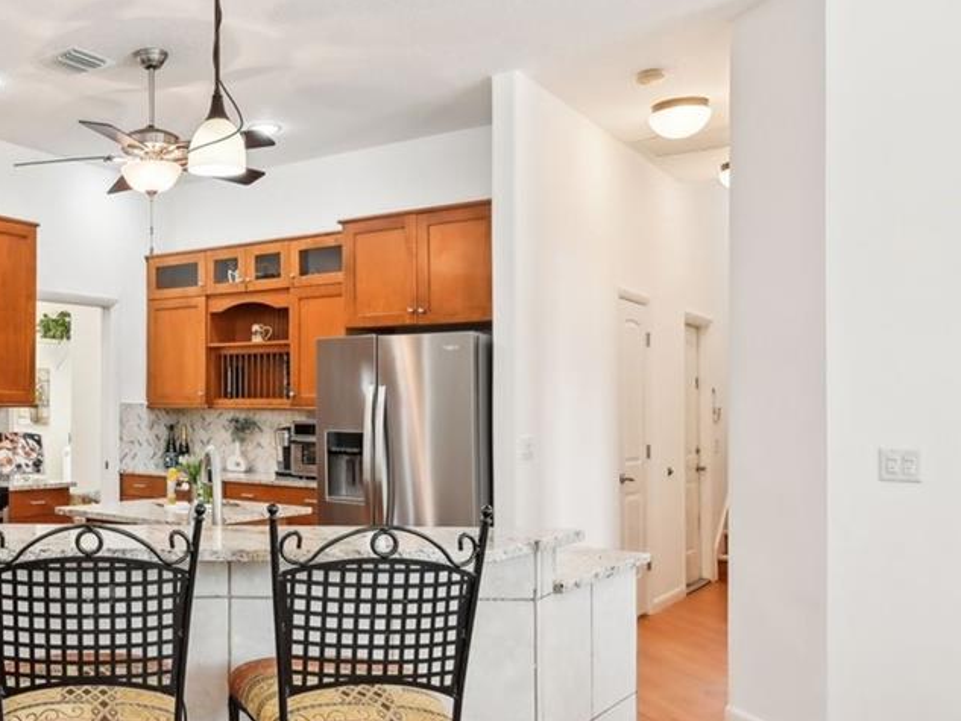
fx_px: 944
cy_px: 414
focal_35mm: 34
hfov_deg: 48.8
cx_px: 115
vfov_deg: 41.7
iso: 400
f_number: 8
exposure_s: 1/20
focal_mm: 14
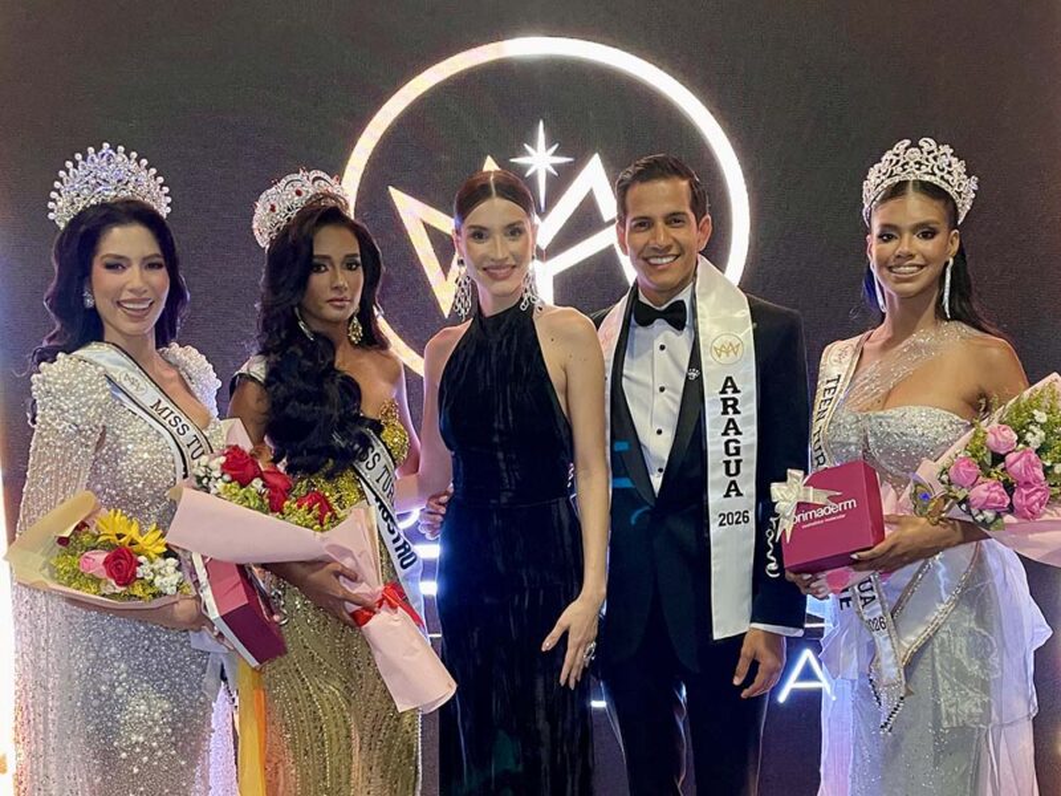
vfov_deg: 54.9
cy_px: 398
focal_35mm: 25
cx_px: 530
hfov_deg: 69.4
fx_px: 766
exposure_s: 1/46
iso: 500
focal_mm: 5.1
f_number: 1.6
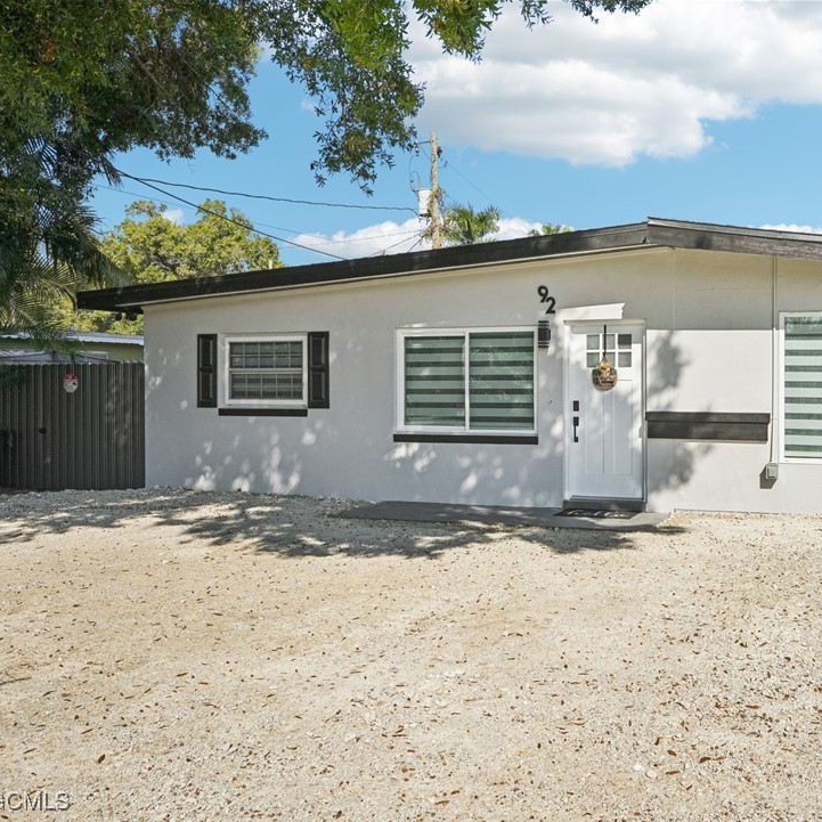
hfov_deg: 49.6
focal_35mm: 32
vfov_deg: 51.1
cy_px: 412
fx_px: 860
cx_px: 586
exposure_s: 1/2000
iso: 400
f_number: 8
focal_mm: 25
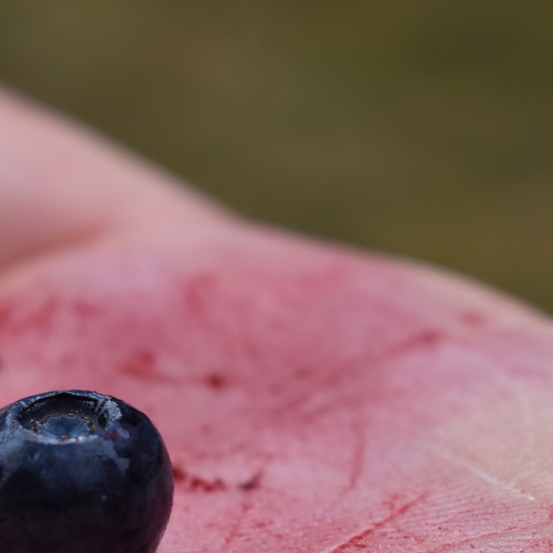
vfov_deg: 11.5
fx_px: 2746
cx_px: -32
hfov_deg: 11.4
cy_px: 356
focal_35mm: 152
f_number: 9
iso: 200
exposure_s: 1/320
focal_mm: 55
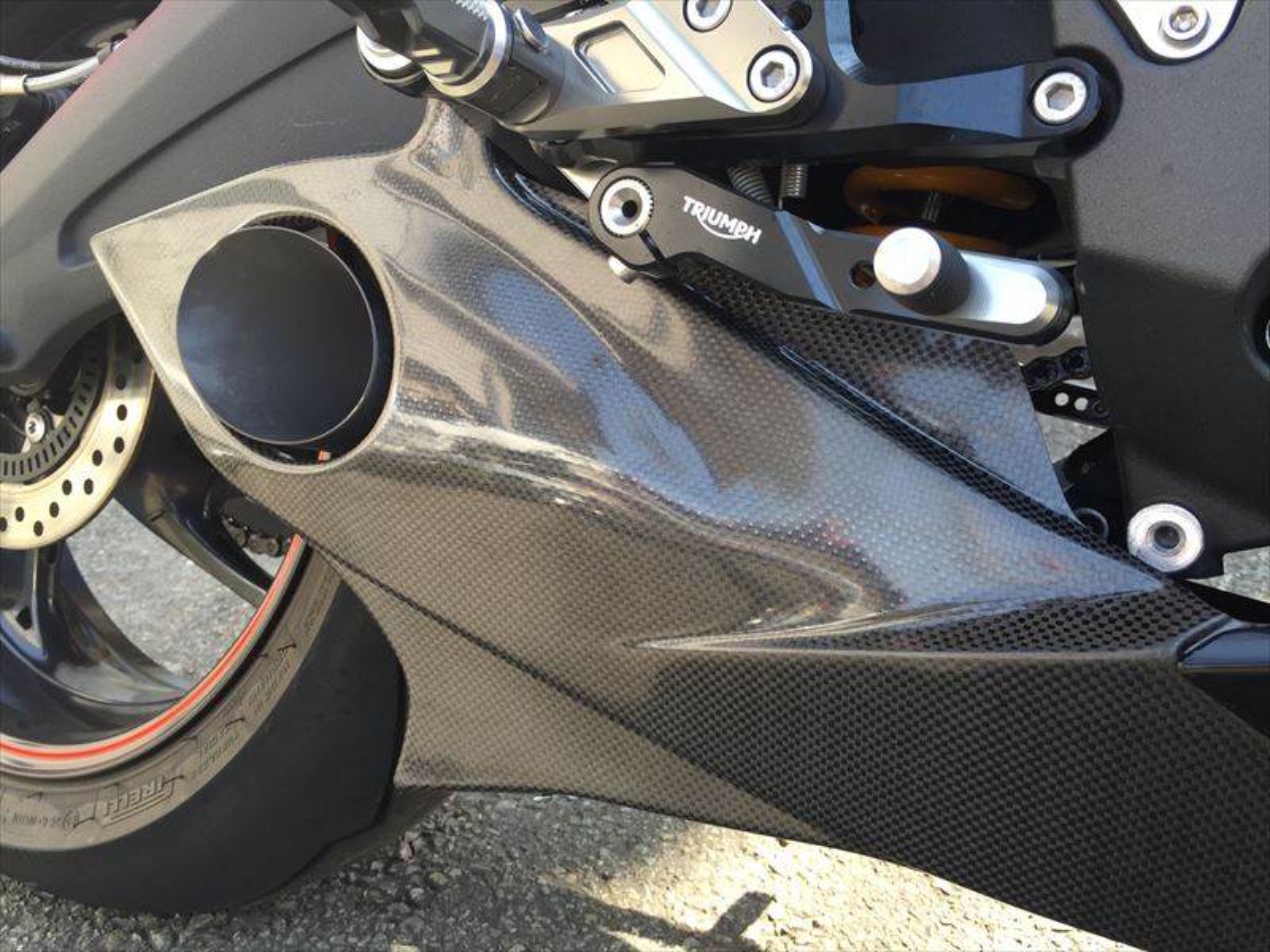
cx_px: 635
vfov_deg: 48.2
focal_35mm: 29
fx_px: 1064
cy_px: 476
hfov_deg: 61.7
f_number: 2.2
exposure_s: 1/120
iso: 32
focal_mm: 4.15
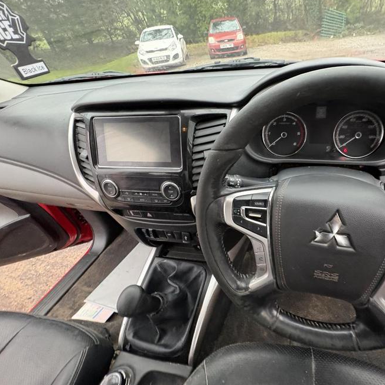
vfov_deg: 84.0
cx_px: 263
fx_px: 214
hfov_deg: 80.6
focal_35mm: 17
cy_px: 190
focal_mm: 2.22
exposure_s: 1/60
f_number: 2.2
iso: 500
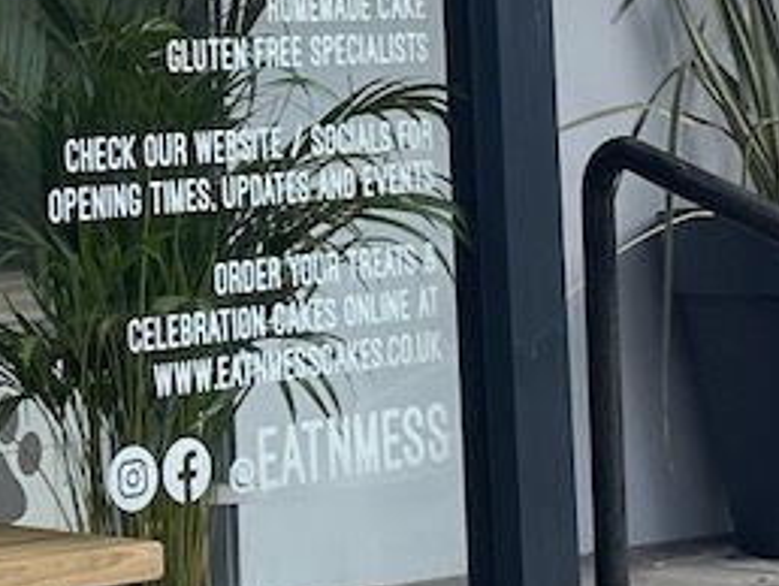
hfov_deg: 13.0
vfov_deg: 9.6
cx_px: 257
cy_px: -210
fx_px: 3401
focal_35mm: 151
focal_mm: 4.2
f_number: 1.6
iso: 32
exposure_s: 1/1350
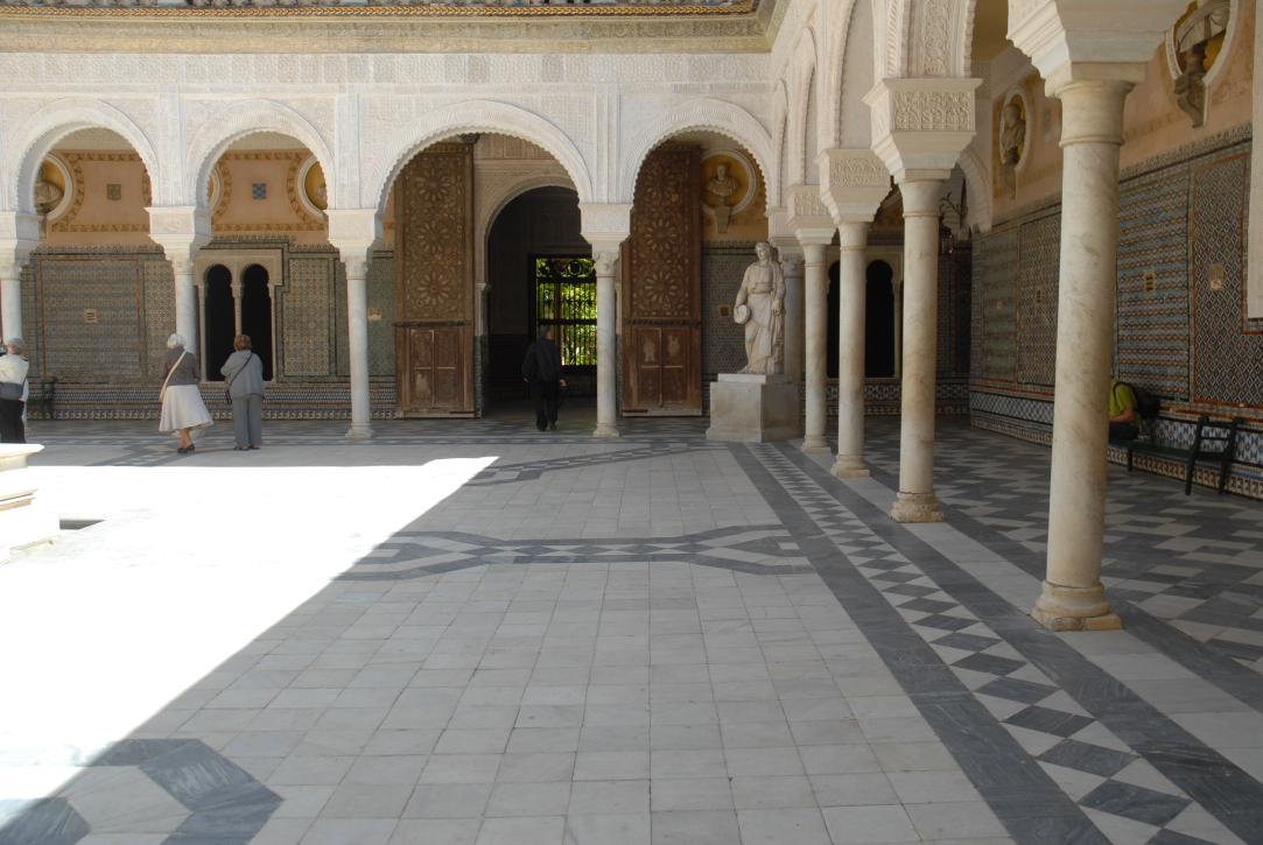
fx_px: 948
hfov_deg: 67.3
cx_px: 632
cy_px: 422
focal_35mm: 27
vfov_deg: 48.1
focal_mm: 18
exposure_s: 1/100
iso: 100
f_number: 5
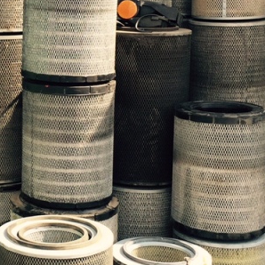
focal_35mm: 88
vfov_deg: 19.7
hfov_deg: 19.0
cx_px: -16
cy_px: 87
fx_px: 762
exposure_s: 1/628
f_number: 2.2
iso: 32
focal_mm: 4.15
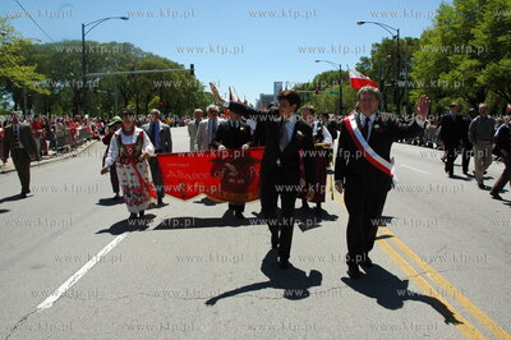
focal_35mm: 27
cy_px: 170
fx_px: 383
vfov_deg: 47.9
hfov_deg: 67.4
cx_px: 256
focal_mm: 18
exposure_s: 1/800
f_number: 13
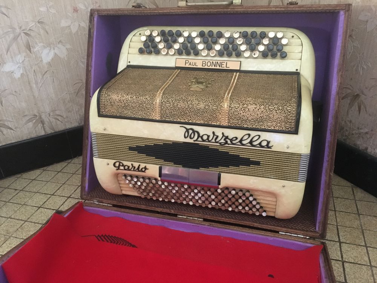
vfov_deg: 48.2
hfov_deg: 61.7
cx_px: 188
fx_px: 316
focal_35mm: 29
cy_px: 142
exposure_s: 1/17
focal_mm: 4.15
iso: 320
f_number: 2.2
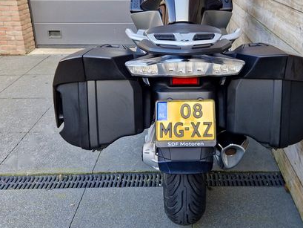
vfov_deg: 39.0
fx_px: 315
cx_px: 184
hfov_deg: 50.9
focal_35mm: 36
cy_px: 69
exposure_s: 1/180
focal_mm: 5.4
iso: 80
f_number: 1.8
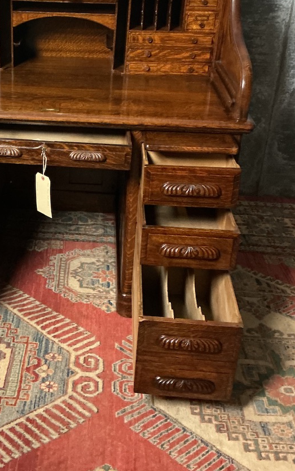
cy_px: 165
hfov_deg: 26.9
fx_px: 605
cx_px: 57
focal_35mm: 47
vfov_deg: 42.2
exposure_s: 1/25
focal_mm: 3
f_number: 1.8
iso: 320
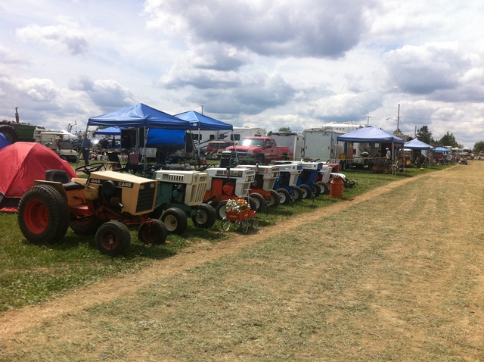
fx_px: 489
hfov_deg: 52.7
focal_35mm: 35
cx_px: 242
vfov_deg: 40.6
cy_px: 181
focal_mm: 3.85
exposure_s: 1/2155
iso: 80
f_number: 2.8
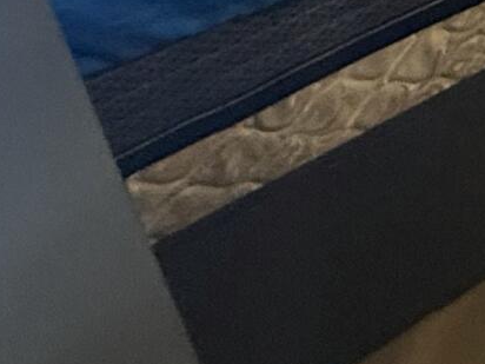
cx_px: 1021
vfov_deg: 10.4
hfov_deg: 15.0
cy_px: -724
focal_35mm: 102
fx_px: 1429
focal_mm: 2.22
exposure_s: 1/60
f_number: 2.2
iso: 400
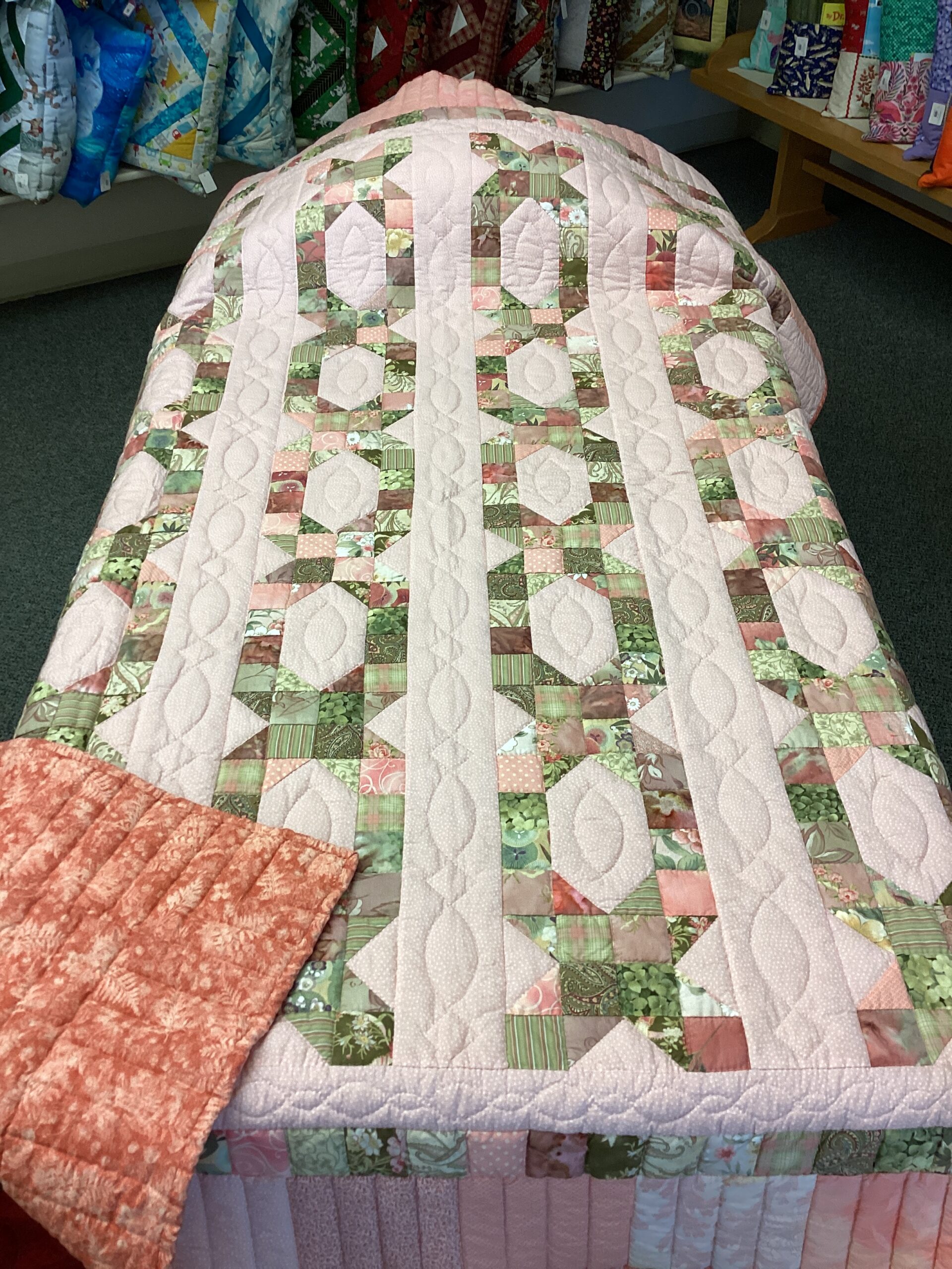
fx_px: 1137
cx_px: 476
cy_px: 634
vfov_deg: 58.4
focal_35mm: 31
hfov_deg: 45.4
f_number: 2.4
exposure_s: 1/60
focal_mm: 3.3
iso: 100
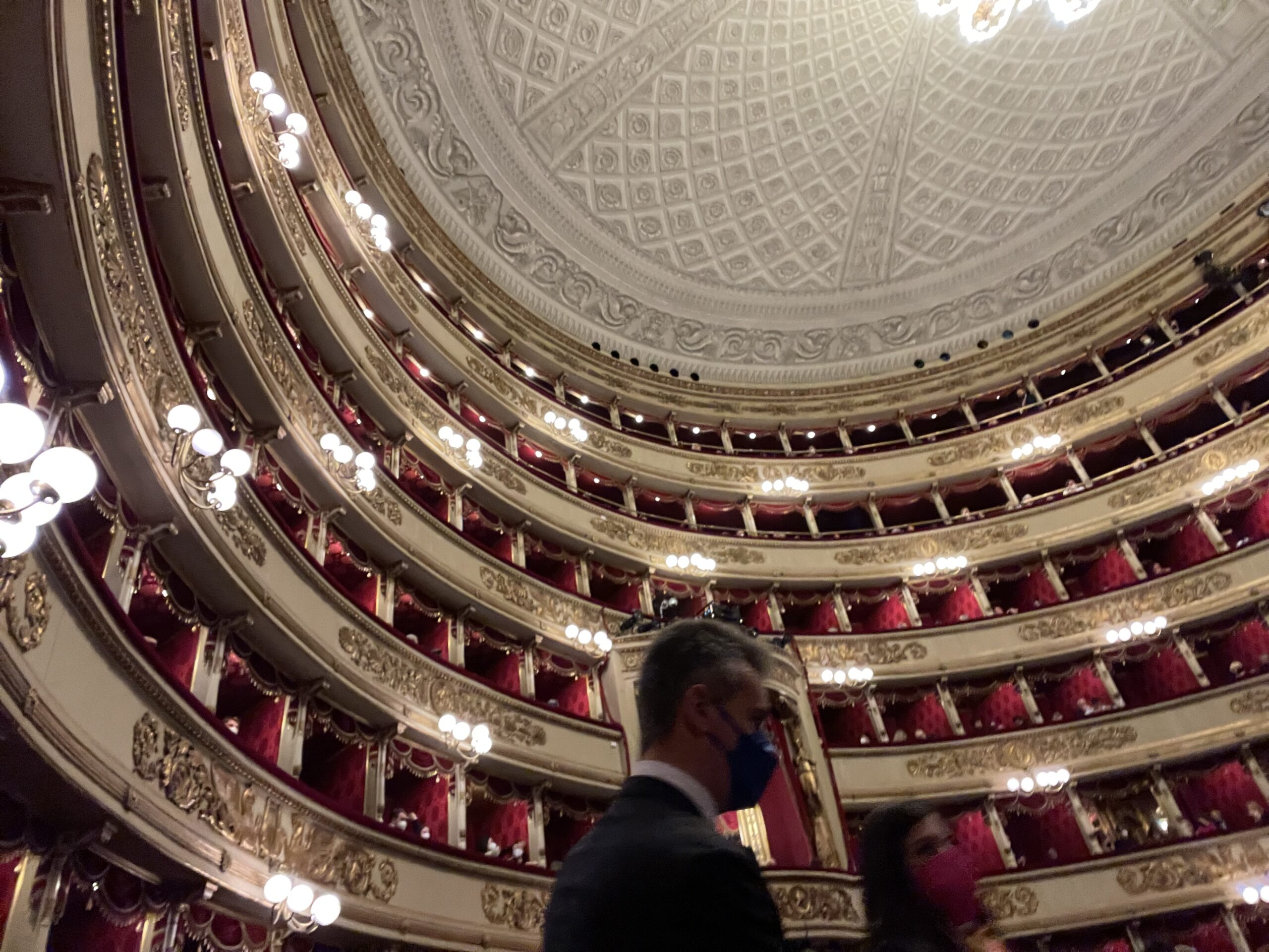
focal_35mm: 23
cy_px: 476
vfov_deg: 58.9
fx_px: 843
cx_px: 634
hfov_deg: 73.9
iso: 640
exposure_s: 1/25
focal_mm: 2.71
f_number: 2.2
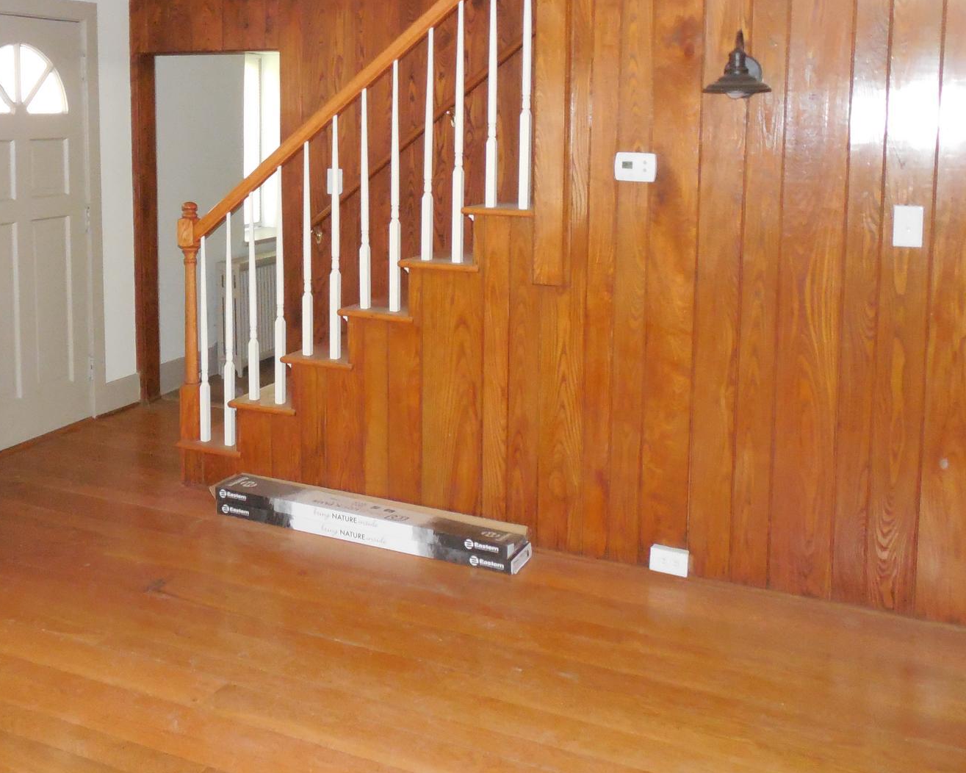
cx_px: 320
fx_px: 1086
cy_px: 222
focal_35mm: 38
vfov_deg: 38.4
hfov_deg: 47.1
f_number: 3.3
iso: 1100
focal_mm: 4.5
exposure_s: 1/25
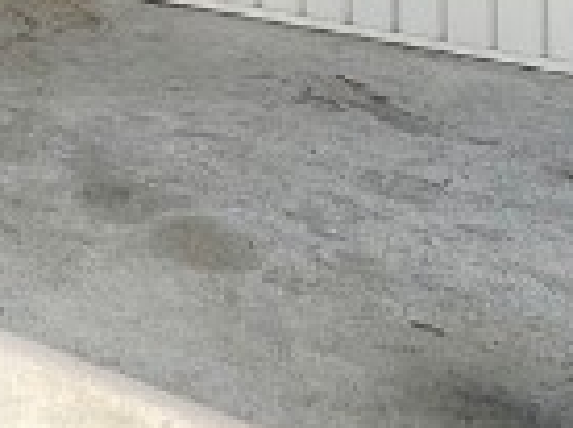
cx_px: -436
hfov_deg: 16.2
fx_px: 1719
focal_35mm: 104
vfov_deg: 11.7
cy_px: -590
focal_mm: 2.22
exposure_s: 1/363
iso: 40
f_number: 2.2
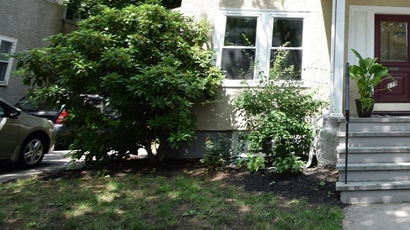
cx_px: 391
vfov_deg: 33.6
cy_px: 21
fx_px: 359
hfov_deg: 50.5
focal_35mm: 33
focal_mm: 10
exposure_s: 1/250
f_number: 8
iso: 400
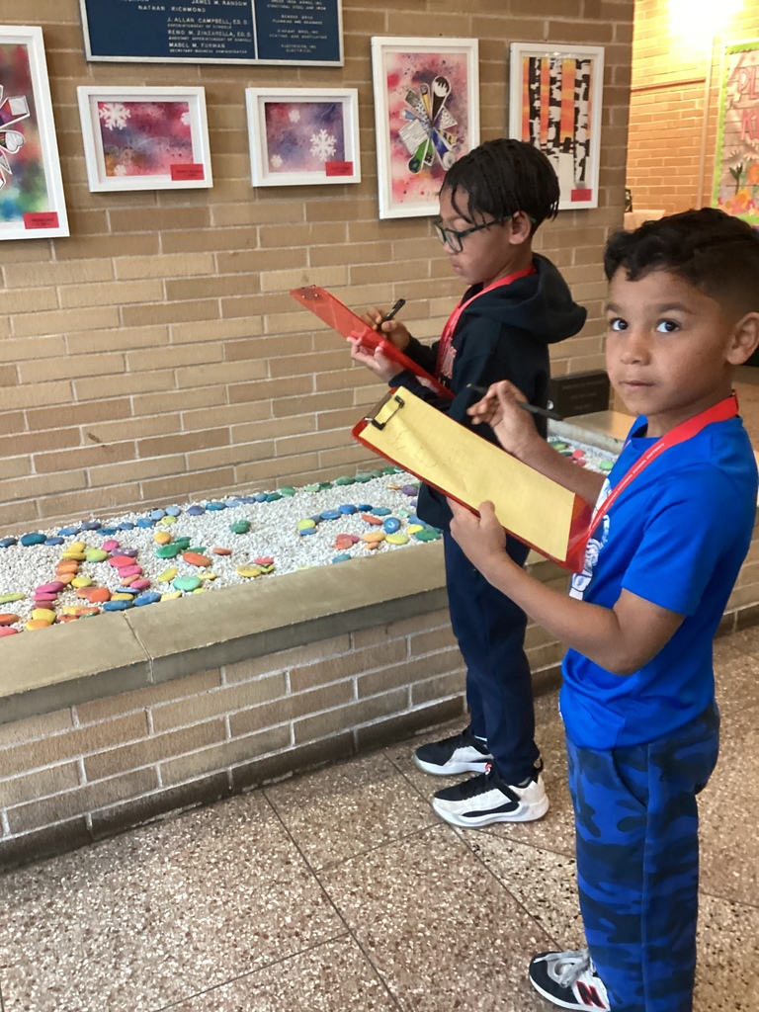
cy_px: 506
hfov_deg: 45.4
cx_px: 380
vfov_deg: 58.4
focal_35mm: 31
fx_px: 906
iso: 320
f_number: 2.4
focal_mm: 3.3
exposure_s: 1/50
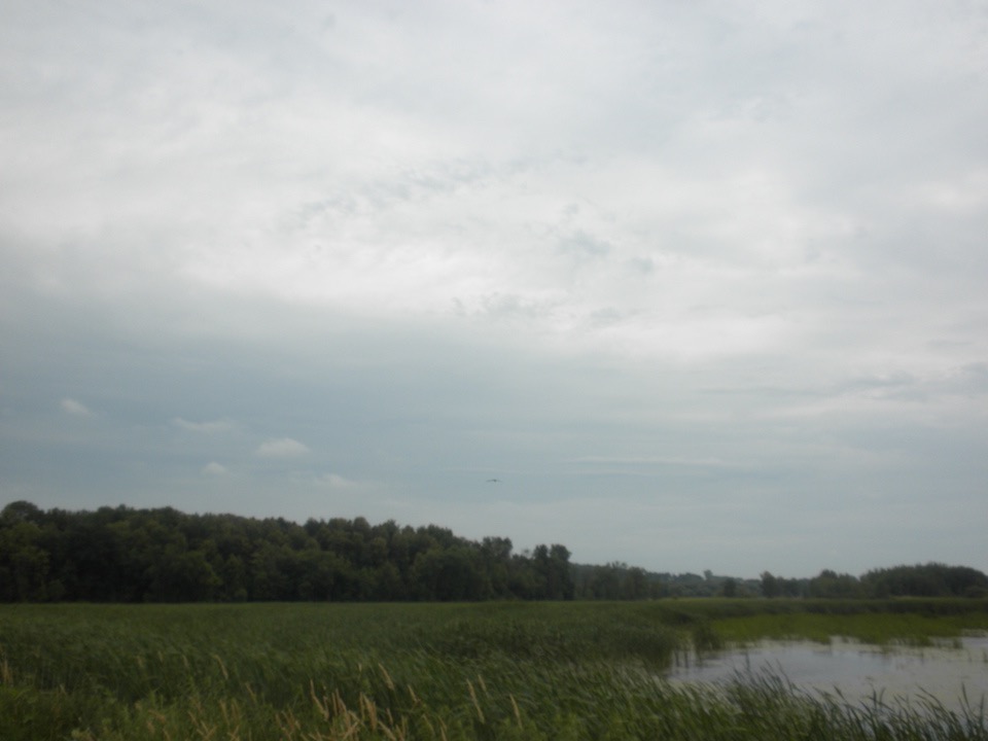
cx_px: 494
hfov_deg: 50.1
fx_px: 1056
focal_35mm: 37
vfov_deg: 38.7
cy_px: 370
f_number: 10
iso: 64
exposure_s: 1/160
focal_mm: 6.6
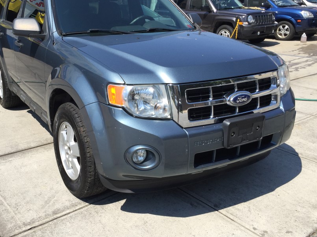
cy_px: 96
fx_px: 339
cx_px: 120
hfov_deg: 49.7
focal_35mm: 37
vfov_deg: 38.5
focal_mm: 4.15
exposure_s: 1/1582
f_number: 2.2
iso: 32
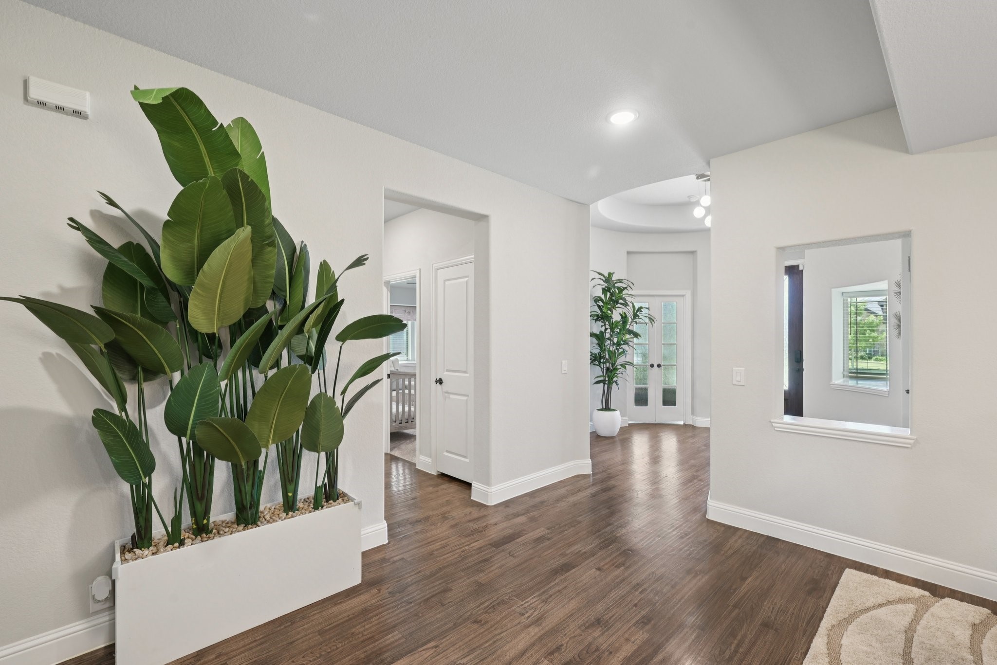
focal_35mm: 16
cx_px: 498
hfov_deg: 98.5
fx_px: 429
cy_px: 332
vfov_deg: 75.5
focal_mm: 15.5
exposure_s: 1/10
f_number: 8
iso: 400
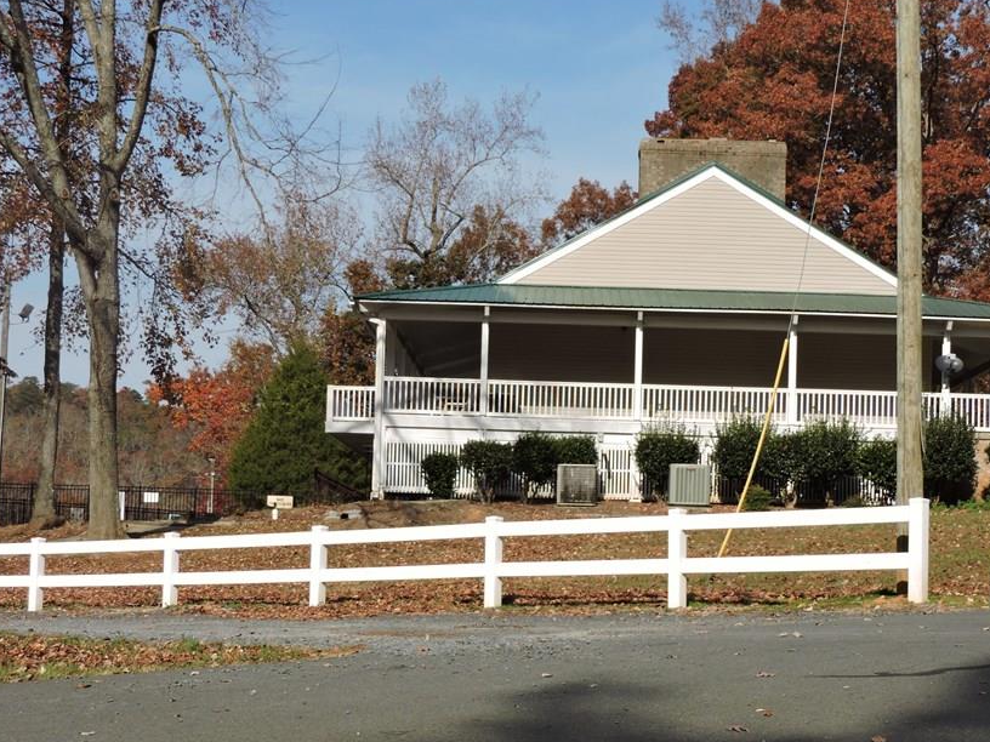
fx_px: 1973
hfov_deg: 28.2
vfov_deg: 21.3
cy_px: 451
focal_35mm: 69
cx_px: 533
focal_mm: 9.8
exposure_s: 1/1000
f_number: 3.7
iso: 100
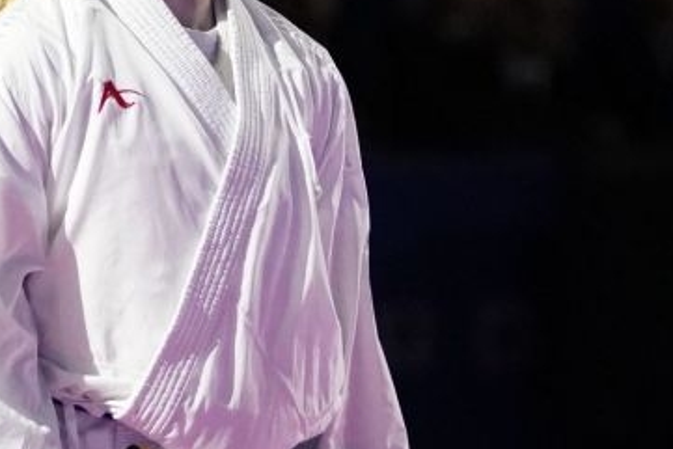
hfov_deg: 3.4
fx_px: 11464
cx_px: 365
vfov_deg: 2.2
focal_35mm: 613
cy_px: 345
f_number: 2.8
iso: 5000
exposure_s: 1/1000
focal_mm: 123
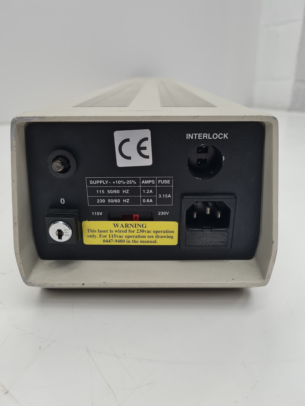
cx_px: 152
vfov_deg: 67.3
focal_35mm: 26
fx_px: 305
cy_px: 203
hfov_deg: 53.1
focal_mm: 5.4
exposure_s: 1/100
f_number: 1.8
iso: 64
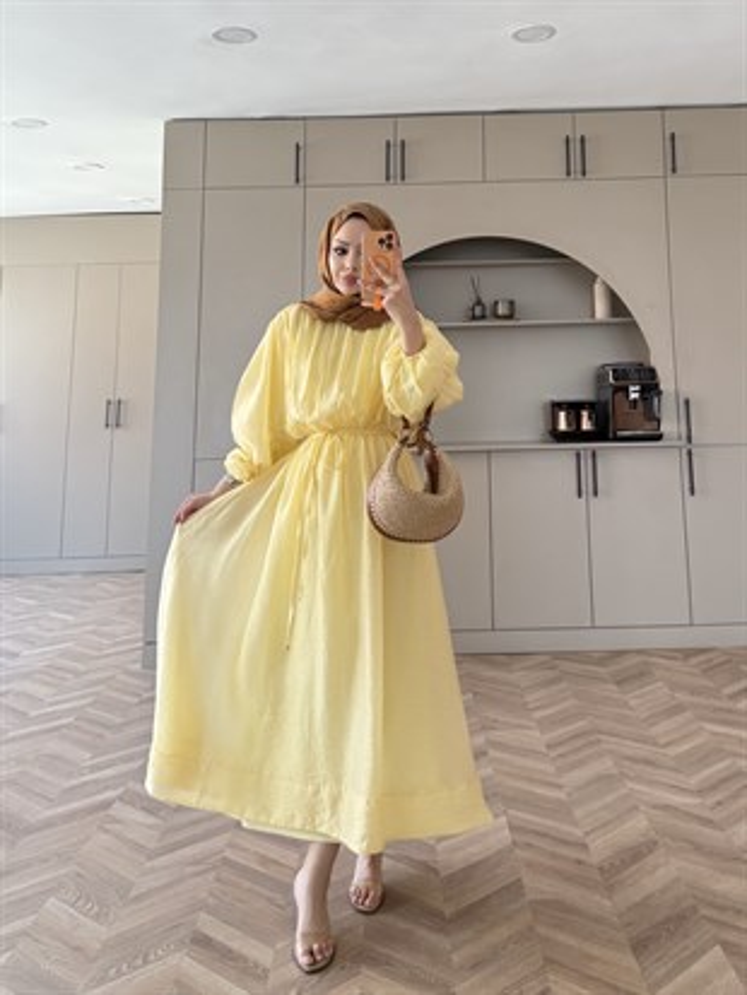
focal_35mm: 24
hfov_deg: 56.8
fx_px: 690
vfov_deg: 71.6
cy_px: 498
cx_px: 374
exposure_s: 1/121
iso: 80
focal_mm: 6.76
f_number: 1.78
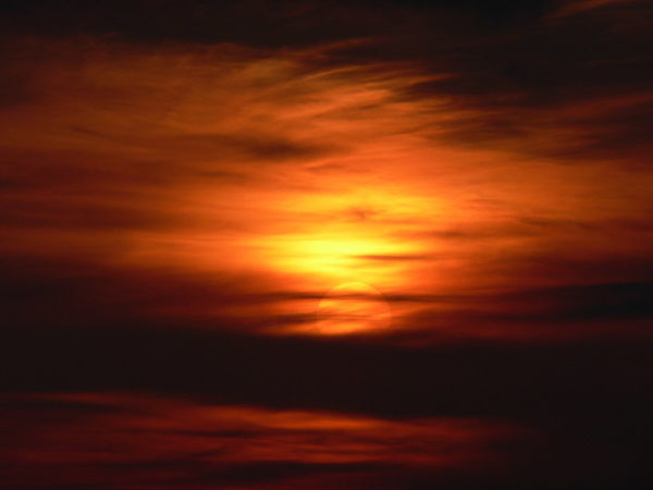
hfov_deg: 4.6
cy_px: 245
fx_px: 8149
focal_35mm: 432
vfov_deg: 3.4
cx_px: 326
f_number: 5.6
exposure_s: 1/1000
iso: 80
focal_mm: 72
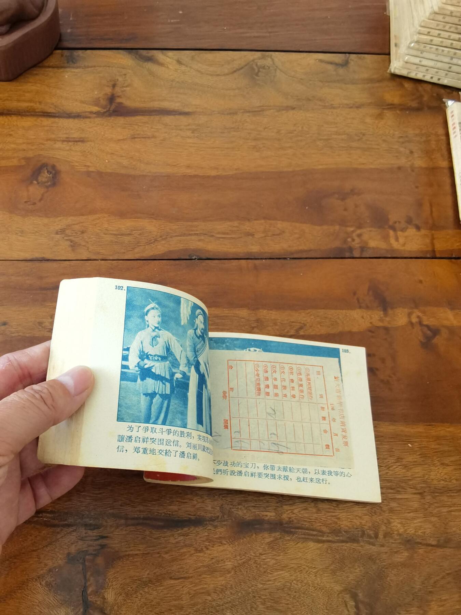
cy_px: 308
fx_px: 479
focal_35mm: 27
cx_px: 230
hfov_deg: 51.4
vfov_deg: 65.3
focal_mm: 2.26
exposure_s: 1/30
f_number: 2.2
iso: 160
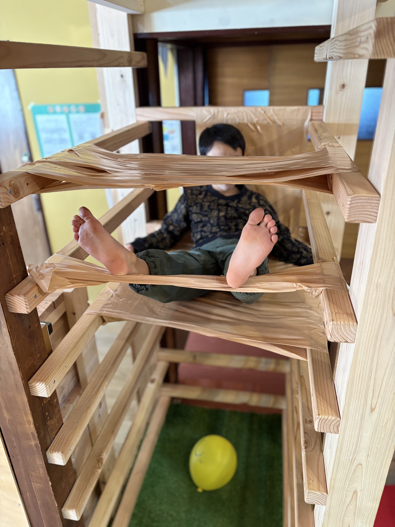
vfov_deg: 67.3
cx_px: 198
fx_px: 396
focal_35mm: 26
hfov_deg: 53.1
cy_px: 264
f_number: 1.6
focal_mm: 5.96
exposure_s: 1/60
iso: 320
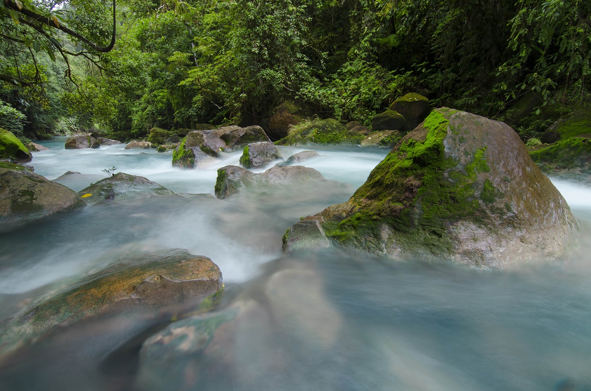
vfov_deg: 71.8
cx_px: 296
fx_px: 270
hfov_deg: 95.1
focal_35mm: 16
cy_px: 196
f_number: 14
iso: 100
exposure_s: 1.6
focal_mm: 11
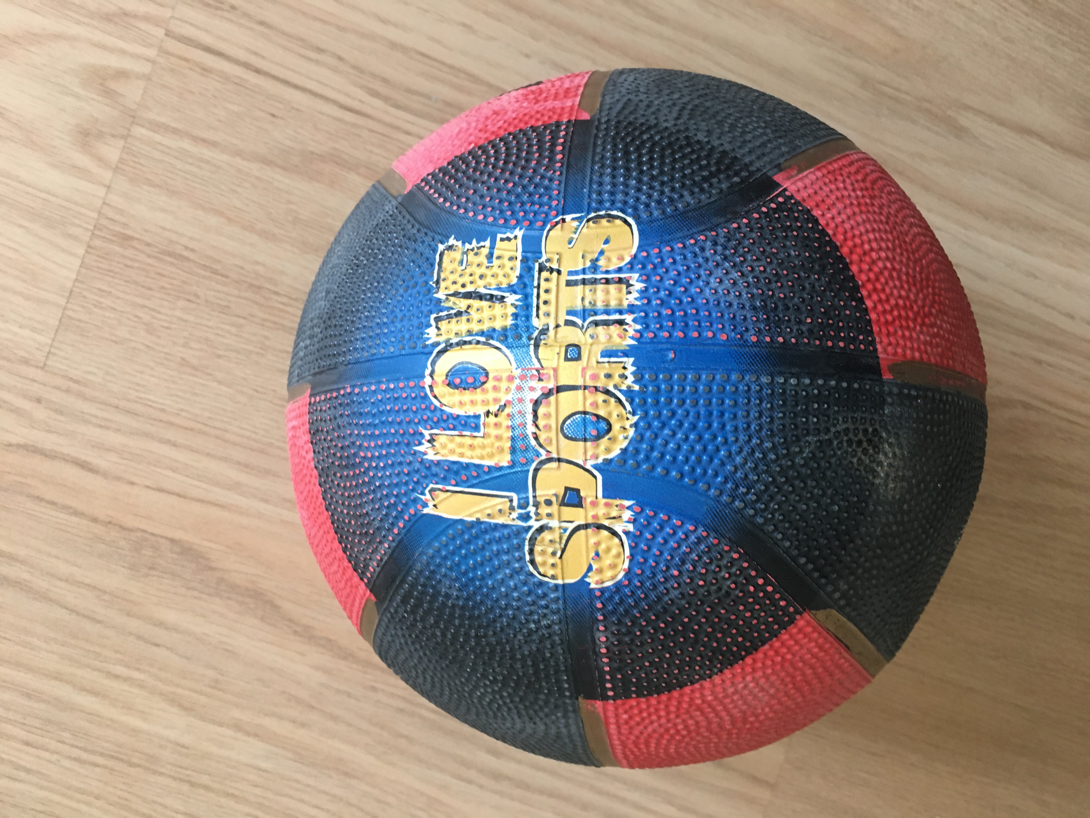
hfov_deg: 61.7
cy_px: 409
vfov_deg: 48.2
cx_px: 545
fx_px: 913
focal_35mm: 29
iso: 160
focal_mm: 4.15
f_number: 2.2
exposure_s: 1/33
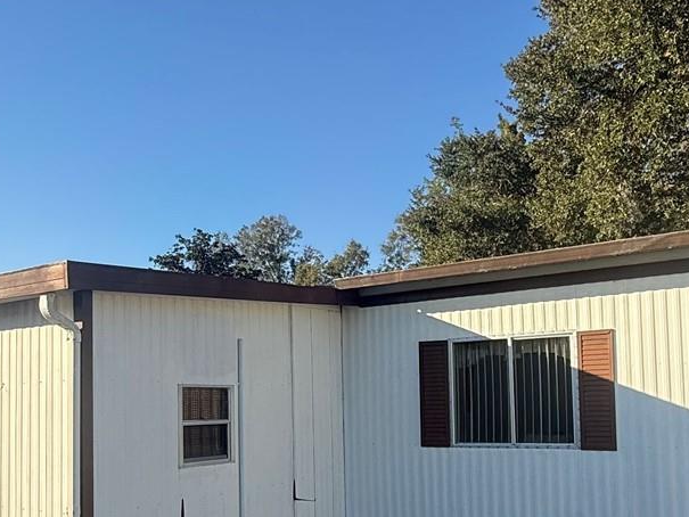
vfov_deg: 38.0
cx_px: 318
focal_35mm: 37
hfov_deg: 50.1
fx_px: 737
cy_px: 364
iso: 50
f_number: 2.2
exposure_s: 1/1497
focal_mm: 2.22
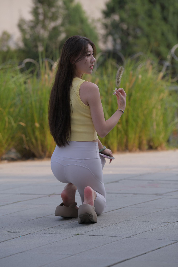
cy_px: 134
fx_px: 1001
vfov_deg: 15.2
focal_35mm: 135
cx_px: 89
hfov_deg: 10.2
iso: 140
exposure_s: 1/800
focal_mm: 135
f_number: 4
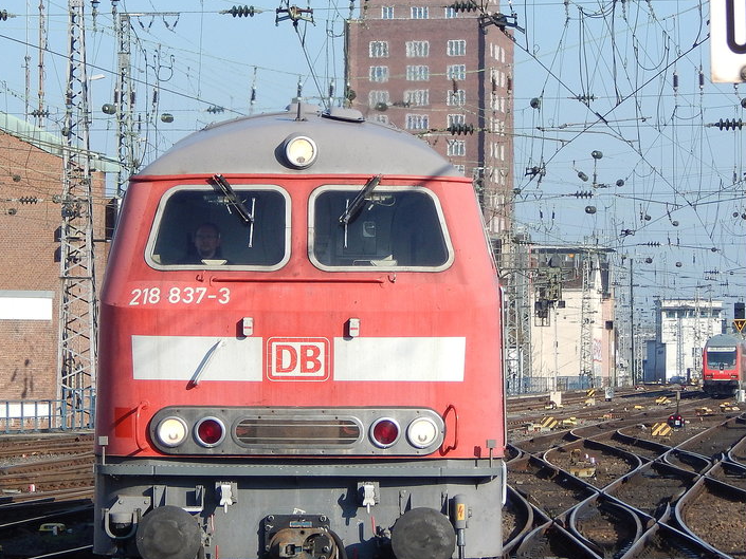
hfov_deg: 10.2
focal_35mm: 194
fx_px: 4182
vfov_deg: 7.7
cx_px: 356
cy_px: 285
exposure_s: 1/640
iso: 125
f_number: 4.6
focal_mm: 20.5
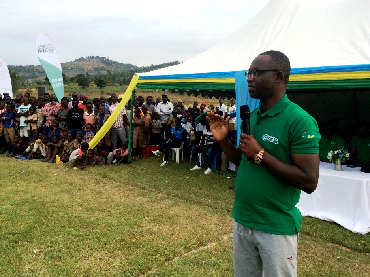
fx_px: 342
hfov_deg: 56.9
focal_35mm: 32
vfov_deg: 44.1
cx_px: 185
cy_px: 138
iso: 32
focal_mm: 3.3
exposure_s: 1/427
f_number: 2.4
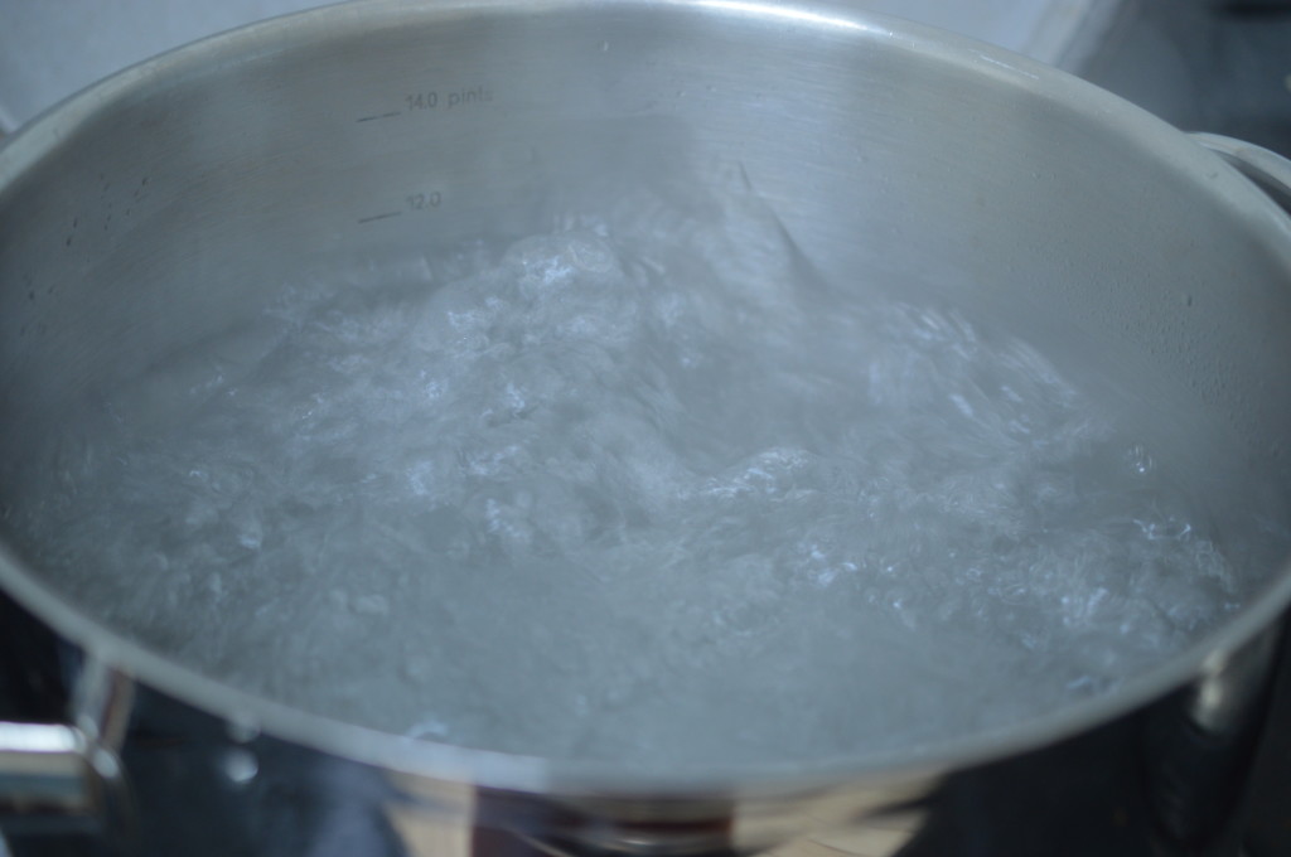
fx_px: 2149
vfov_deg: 22.6
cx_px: 646
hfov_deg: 33.4
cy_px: 428
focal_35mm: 60
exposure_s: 1/60
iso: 400
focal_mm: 40
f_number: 3.2
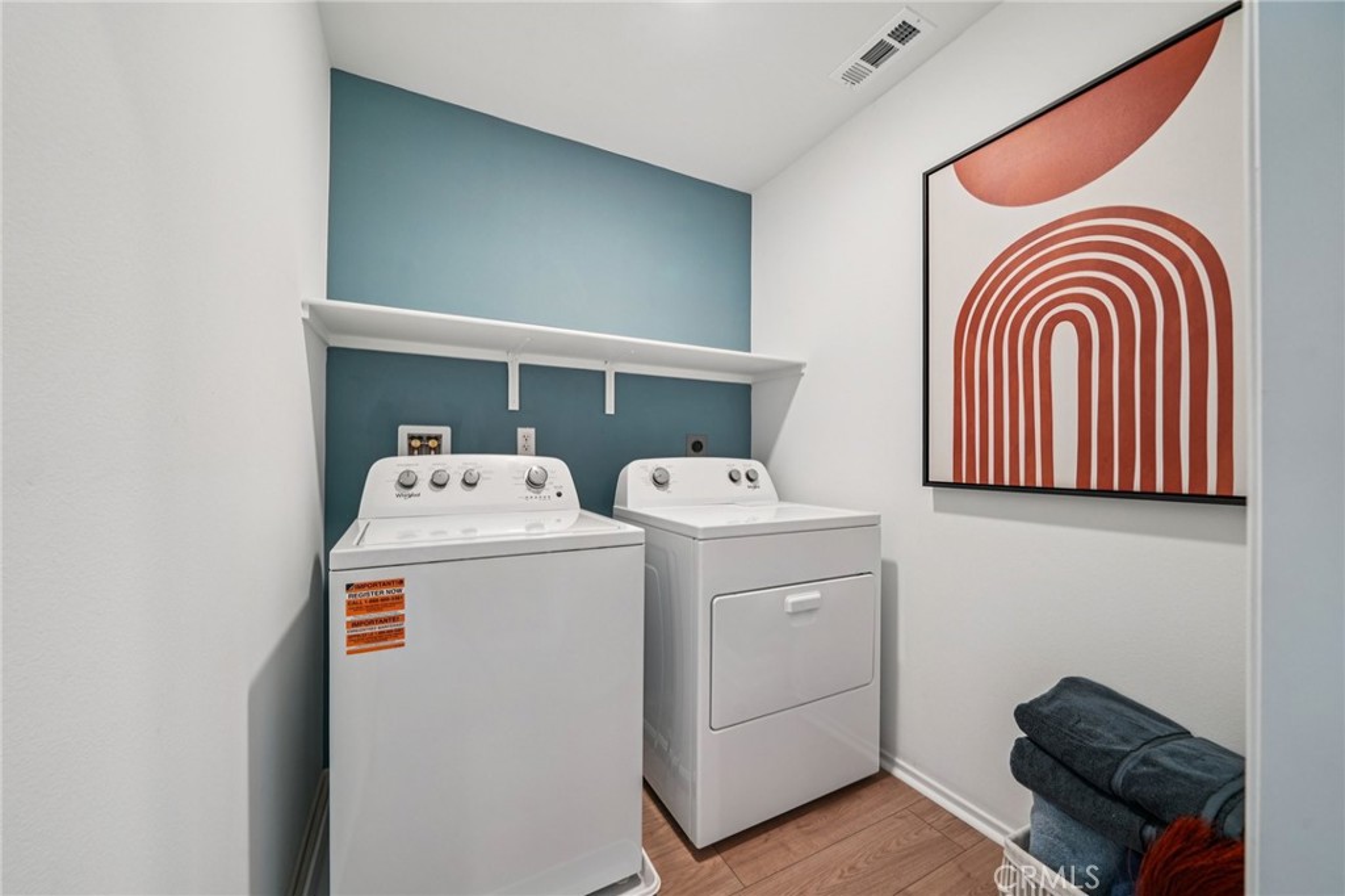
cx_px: 672
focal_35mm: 13
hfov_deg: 108.3
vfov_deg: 85.4
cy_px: 448
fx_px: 486
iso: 400
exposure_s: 1/10
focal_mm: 13
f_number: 8
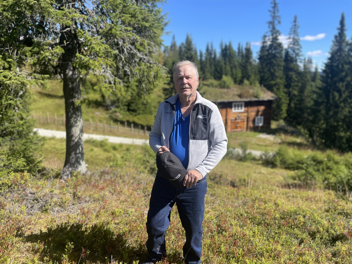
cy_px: 132
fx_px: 264
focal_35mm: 26
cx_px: 176
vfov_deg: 53.1
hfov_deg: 67.3
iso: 50
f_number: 1.6
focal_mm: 4.2
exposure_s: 1/3125
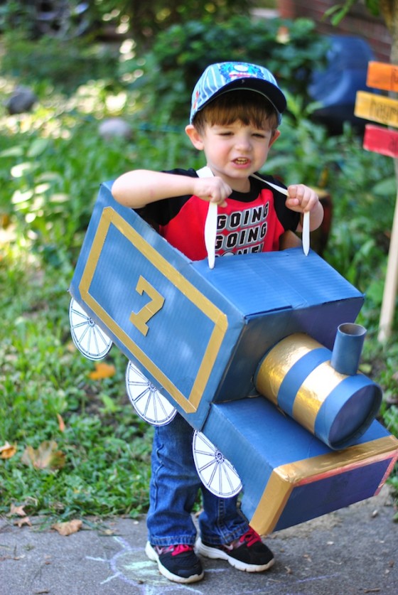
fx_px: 1241
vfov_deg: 27.0
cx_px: 199
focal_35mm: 75
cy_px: 298
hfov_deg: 18.2
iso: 125
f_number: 1.8
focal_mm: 50
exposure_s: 1/200
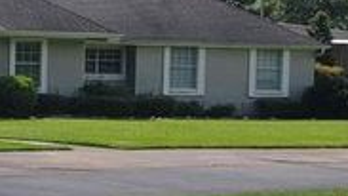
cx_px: -105
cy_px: 128
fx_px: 987
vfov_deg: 11.3
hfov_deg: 18.6
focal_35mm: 107
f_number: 1.8
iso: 50
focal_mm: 5.58
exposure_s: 1/1961
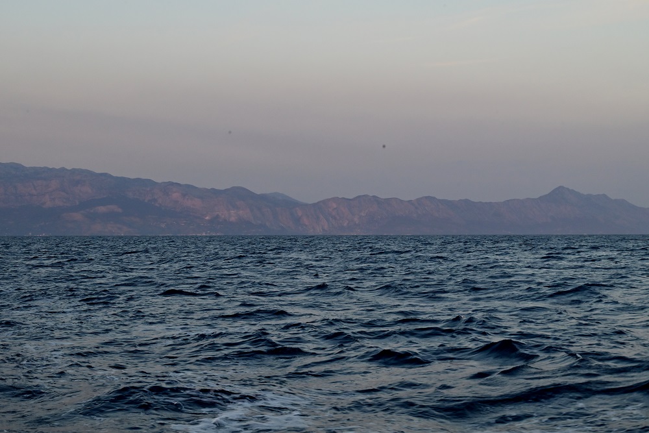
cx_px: 324
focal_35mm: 70
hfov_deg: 28.8
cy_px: 216
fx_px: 1262
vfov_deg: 19.5
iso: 1400
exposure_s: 1/80
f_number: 16
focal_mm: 70
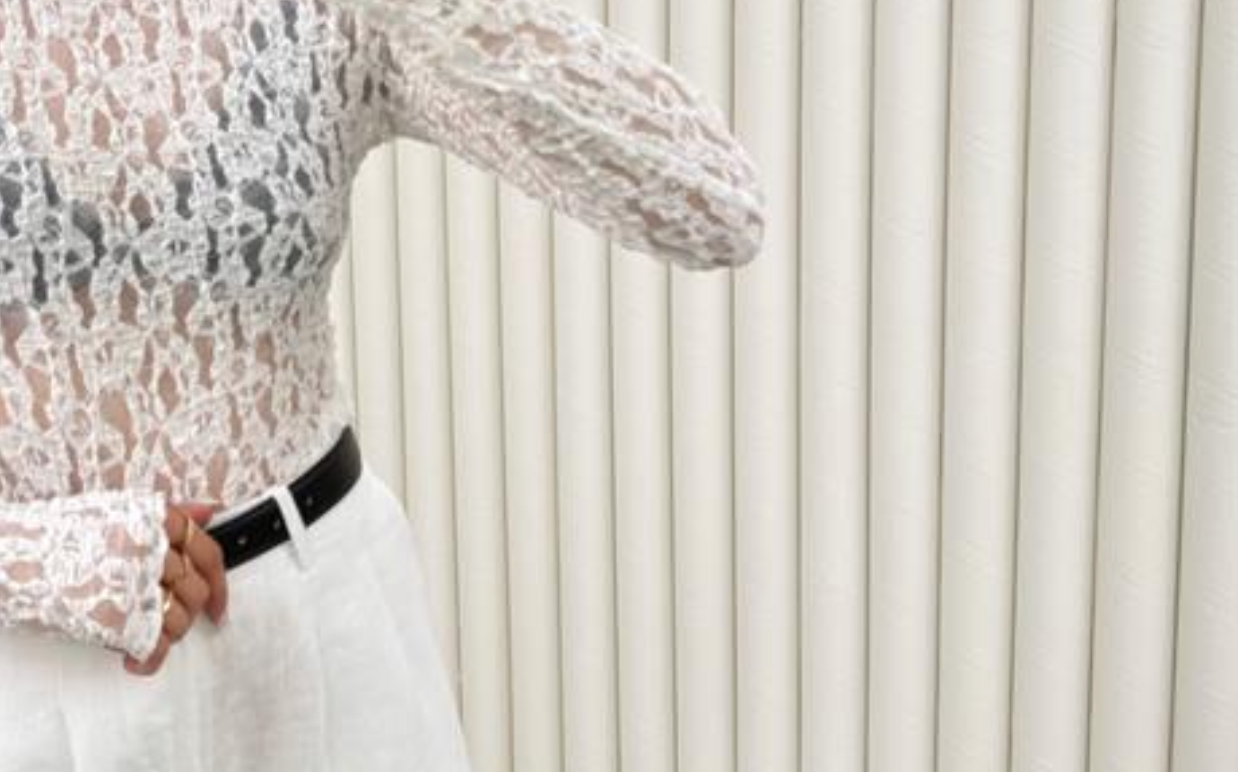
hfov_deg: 37.9
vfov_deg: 24.5
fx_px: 1754
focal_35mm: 52
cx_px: 300
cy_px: 169
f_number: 1.78
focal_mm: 6.76
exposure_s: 1/397
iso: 80
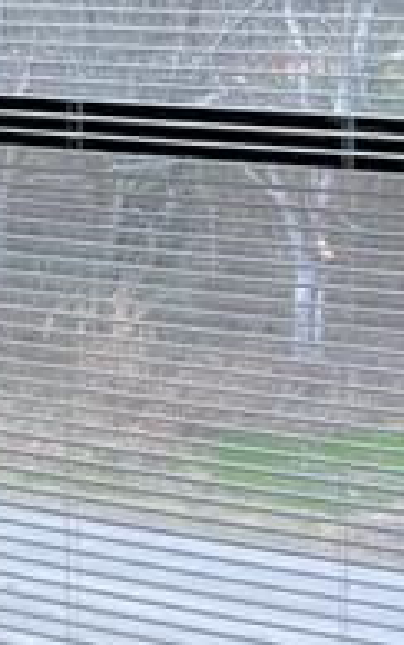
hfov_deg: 6.9
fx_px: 2553
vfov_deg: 14.0
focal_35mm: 145
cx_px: -1212
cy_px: -109
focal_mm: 5.1
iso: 40
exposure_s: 1/167
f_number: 1.6
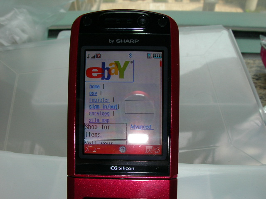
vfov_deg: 37.7
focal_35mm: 38
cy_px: 100
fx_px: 292
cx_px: 133
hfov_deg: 49.0
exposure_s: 1/30
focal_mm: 5.8
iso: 50
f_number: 5.8
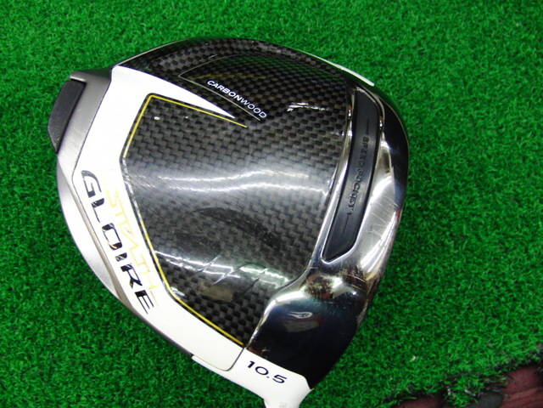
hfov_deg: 50.1
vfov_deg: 38.7
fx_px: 580
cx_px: 272
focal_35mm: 37
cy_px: 204
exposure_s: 1/50
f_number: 3.6
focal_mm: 6.42
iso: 400
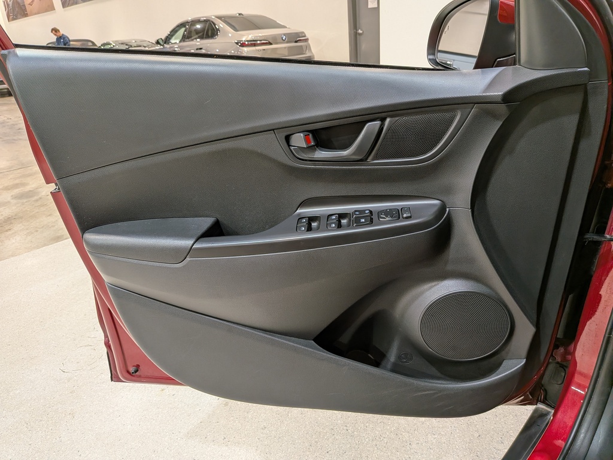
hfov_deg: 71.6
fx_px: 425
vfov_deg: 56.8
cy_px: 230
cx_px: 306
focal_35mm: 24
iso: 120
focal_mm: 4.53
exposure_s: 1/100
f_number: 1.7
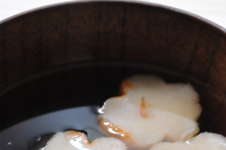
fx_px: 4295
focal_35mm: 685
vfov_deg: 2.0
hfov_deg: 3.0
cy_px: 124
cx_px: 115
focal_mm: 200
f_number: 5.6
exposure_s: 1/80
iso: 2000
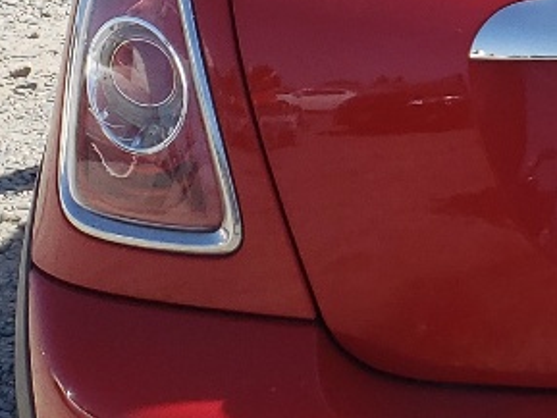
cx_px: 929
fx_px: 2318
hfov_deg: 12.7
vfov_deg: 10.3
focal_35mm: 144
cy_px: 33
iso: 50
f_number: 1.5
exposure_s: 1/2000
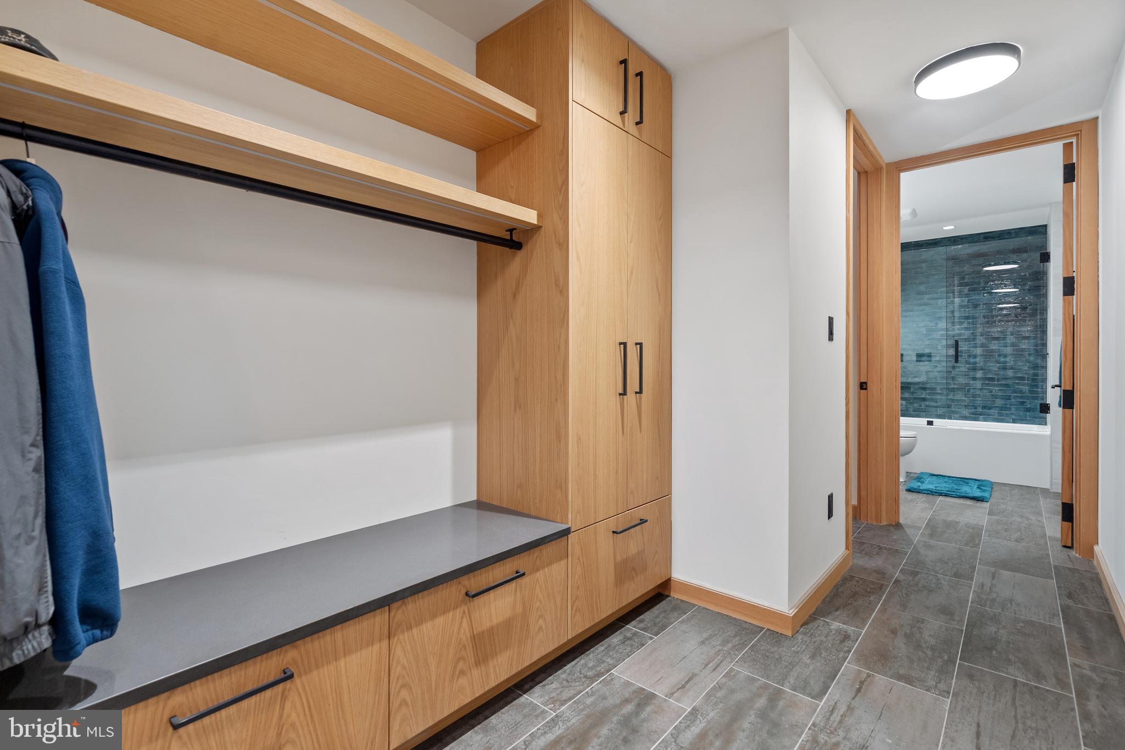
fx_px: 500
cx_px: 562
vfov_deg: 73.7
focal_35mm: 16
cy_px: 375
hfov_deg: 96.7
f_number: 8
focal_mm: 16
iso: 500
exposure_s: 1/5
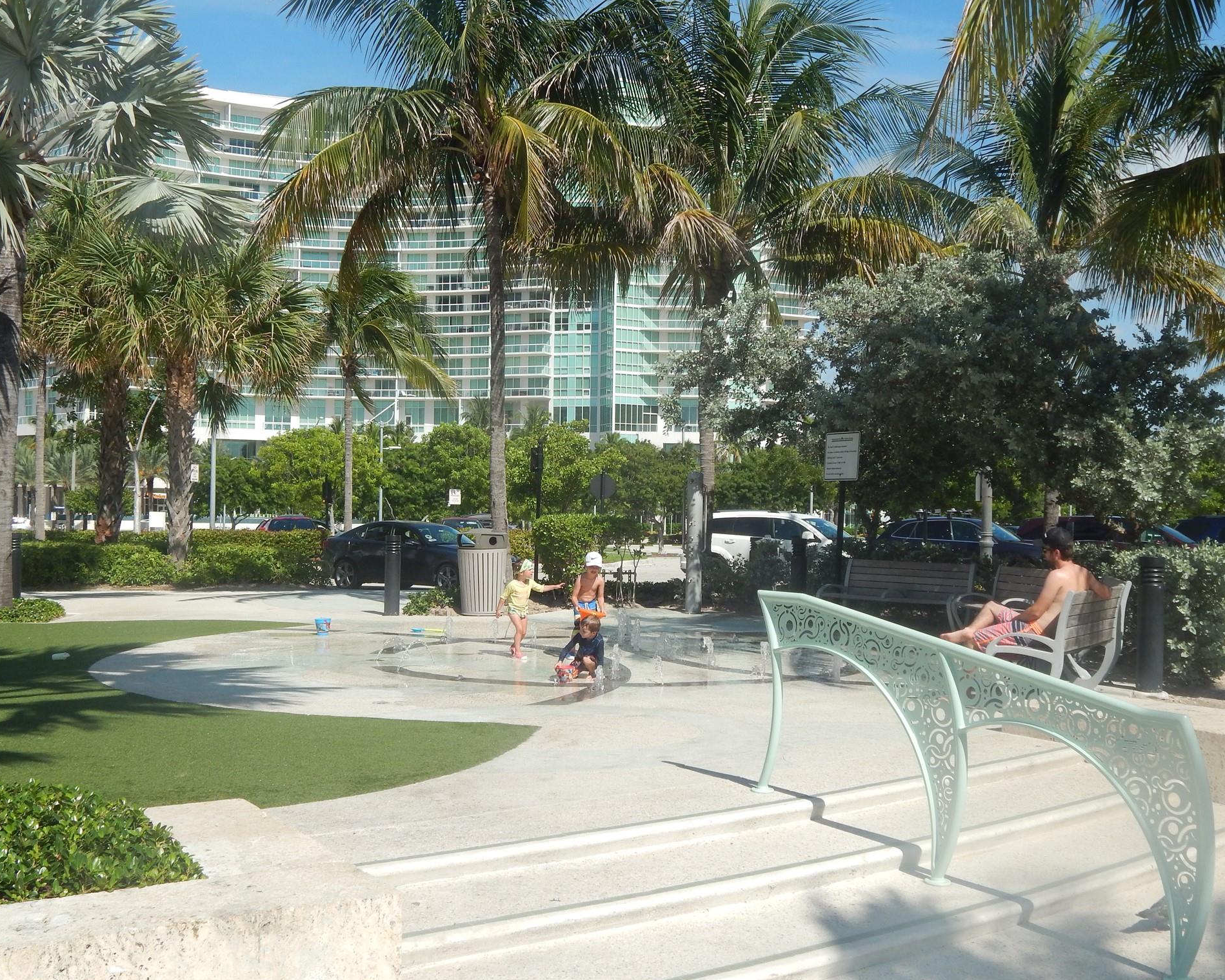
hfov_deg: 45.8
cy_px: 490
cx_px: 621
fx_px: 1450
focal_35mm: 40
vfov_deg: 37.3
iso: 125
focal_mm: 6.8
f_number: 6.9
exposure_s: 1/500
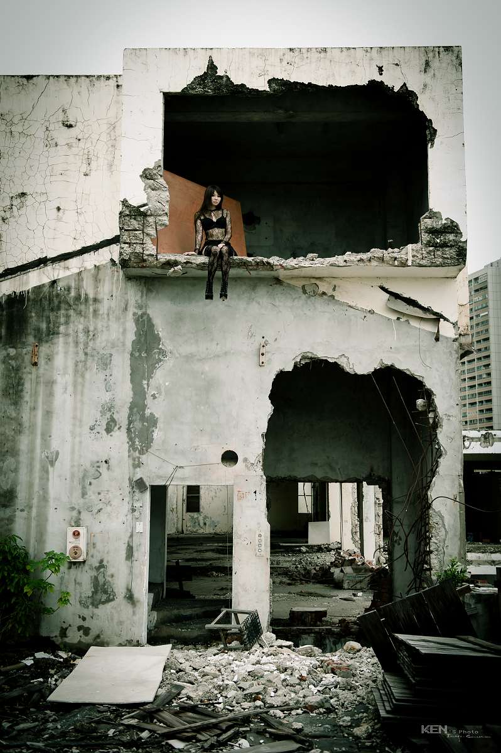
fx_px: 795
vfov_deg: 50.7
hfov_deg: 35.0
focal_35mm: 38
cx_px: 250
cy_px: 376
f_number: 4
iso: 100
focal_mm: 38
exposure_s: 1/125
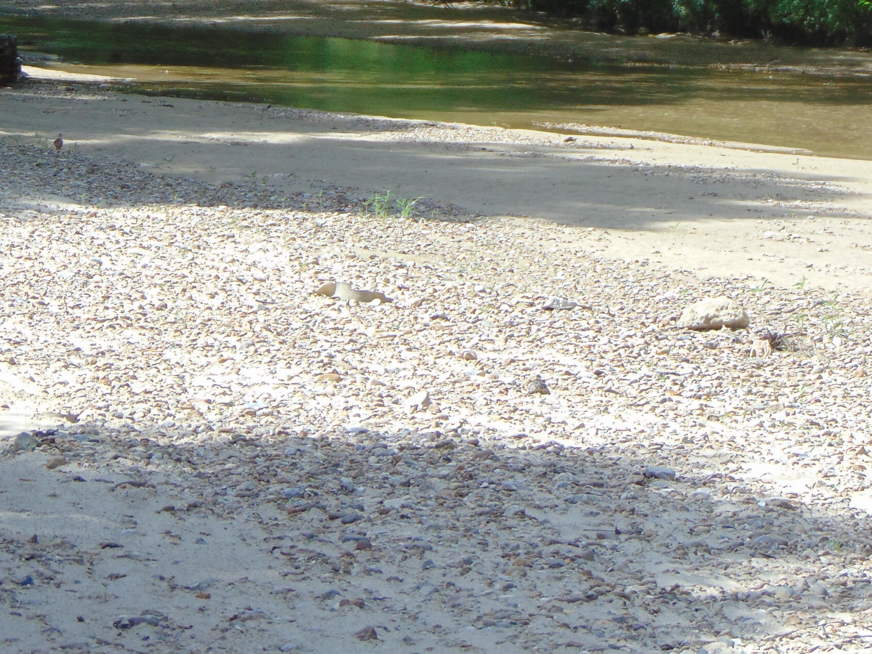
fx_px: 4837
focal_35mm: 192
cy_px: 81
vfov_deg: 7.7
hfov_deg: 10.3
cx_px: 419
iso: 80
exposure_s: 1/320
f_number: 3.9
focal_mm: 19.4
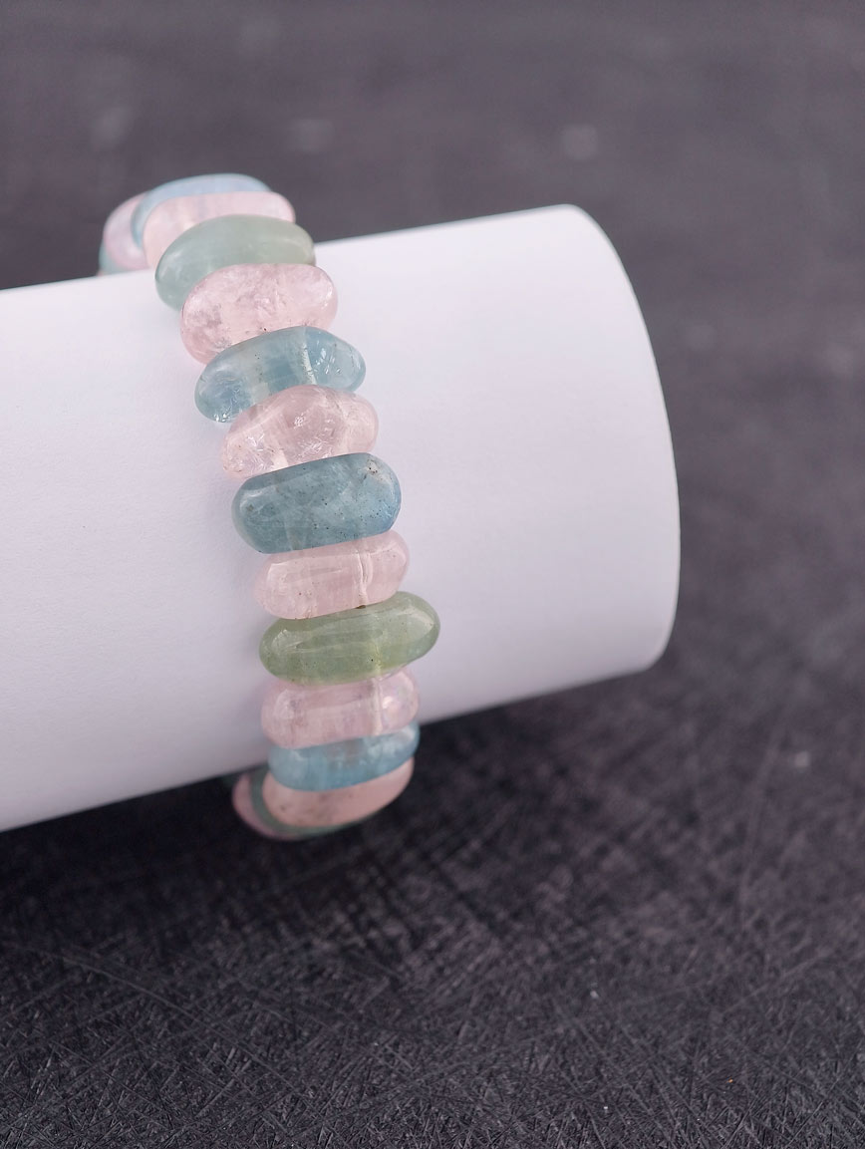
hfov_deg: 17.4
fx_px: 2825
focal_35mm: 85
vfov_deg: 23.0
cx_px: 432
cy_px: 574
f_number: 2.67
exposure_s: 1/160
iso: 125
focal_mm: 22.48
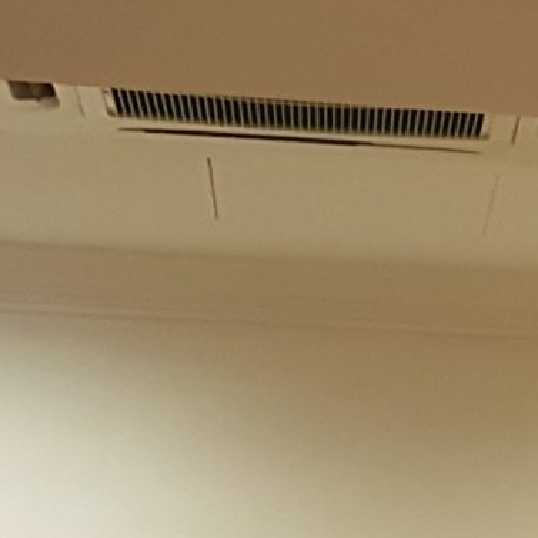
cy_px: 992
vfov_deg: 10.5
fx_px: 2743
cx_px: 732
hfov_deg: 10.9
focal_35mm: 156
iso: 320
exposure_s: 1/50
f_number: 1.7
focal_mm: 4.2
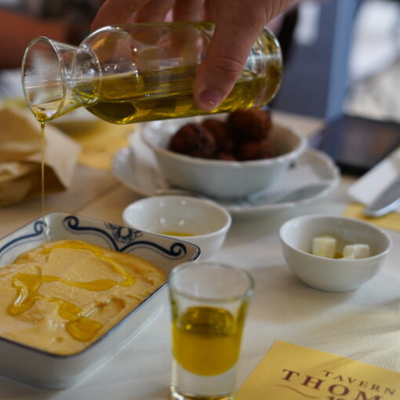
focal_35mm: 64
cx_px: 132
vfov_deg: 26.9
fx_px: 837
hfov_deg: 26.7
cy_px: 200
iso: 1600
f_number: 2.8
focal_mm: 50
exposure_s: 1/160
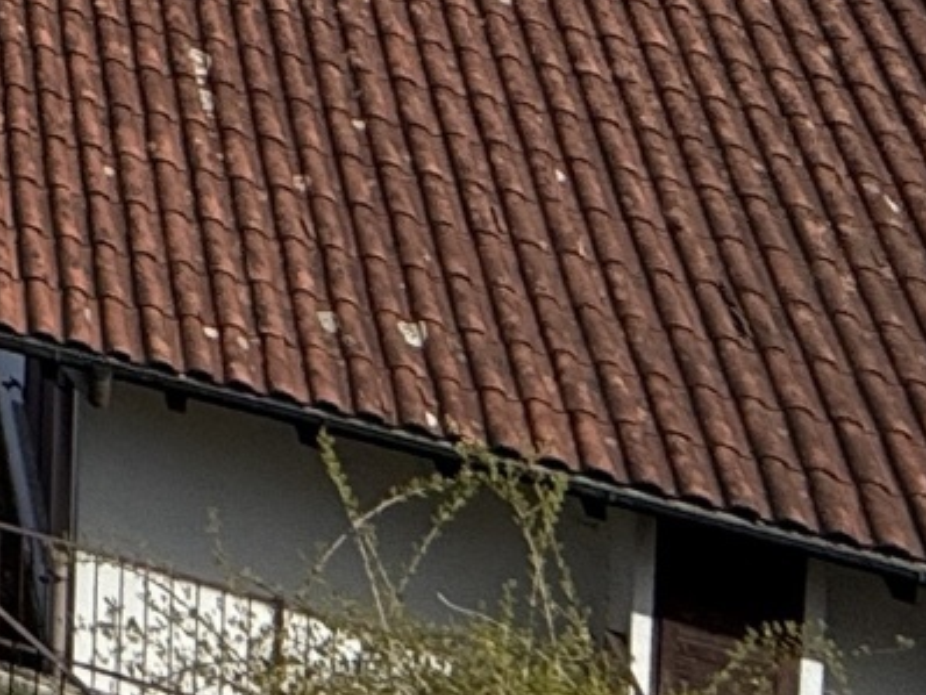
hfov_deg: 13.6
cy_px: -1183
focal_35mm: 90
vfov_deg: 11.8
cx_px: -1452
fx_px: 2409
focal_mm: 2.22
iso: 50
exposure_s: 1/2717
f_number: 2.2
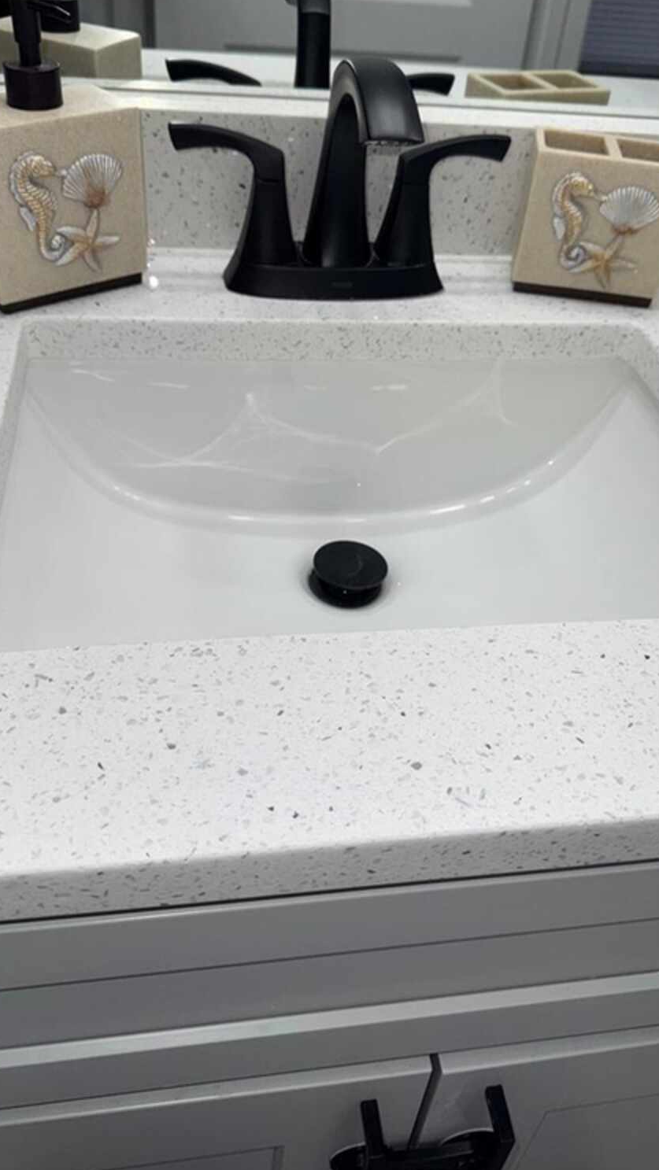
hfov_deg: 38.9
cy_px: 536
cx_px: 354
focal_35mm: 30
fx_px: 931
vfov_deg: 64.2
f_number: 1.78
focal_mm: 6.76
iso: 50
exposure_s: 1/381
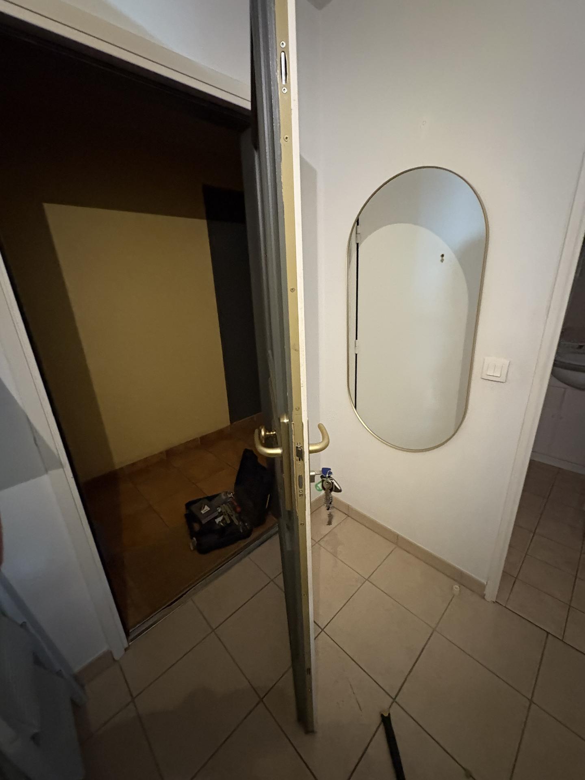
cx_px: 292
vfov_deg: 102.1
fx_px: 315
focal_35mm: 14
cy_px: 390
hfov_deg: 85.7
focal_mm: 2.22
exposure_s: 1/30
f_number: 2.2
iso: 1250
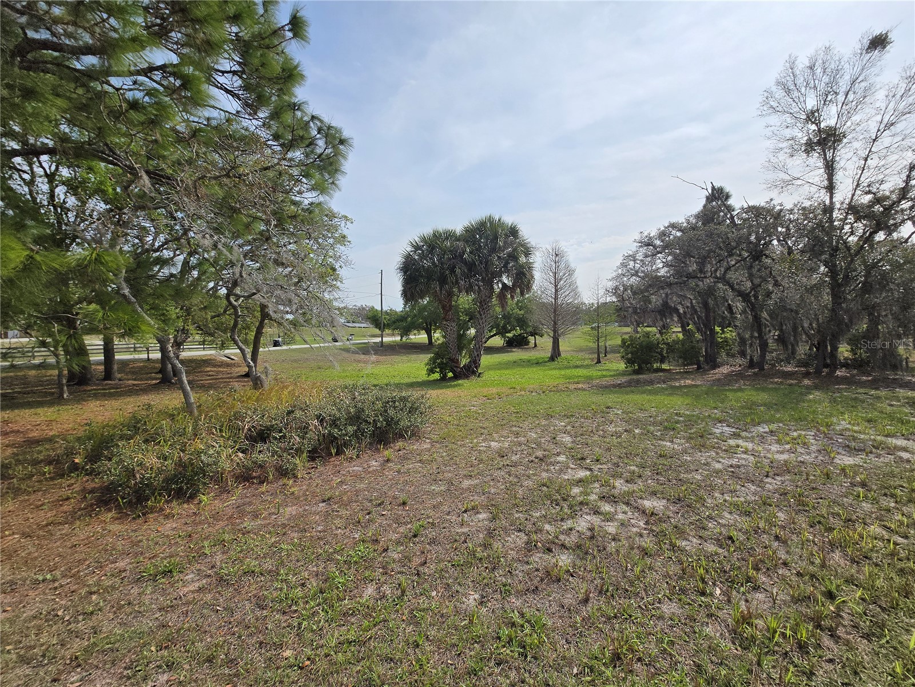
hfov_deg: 106.2
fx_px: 344
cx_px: 458
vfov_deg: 89.9
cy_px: 344
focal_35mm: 13
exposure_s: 1/2105
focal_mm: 1.7
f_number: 2.2
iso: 25
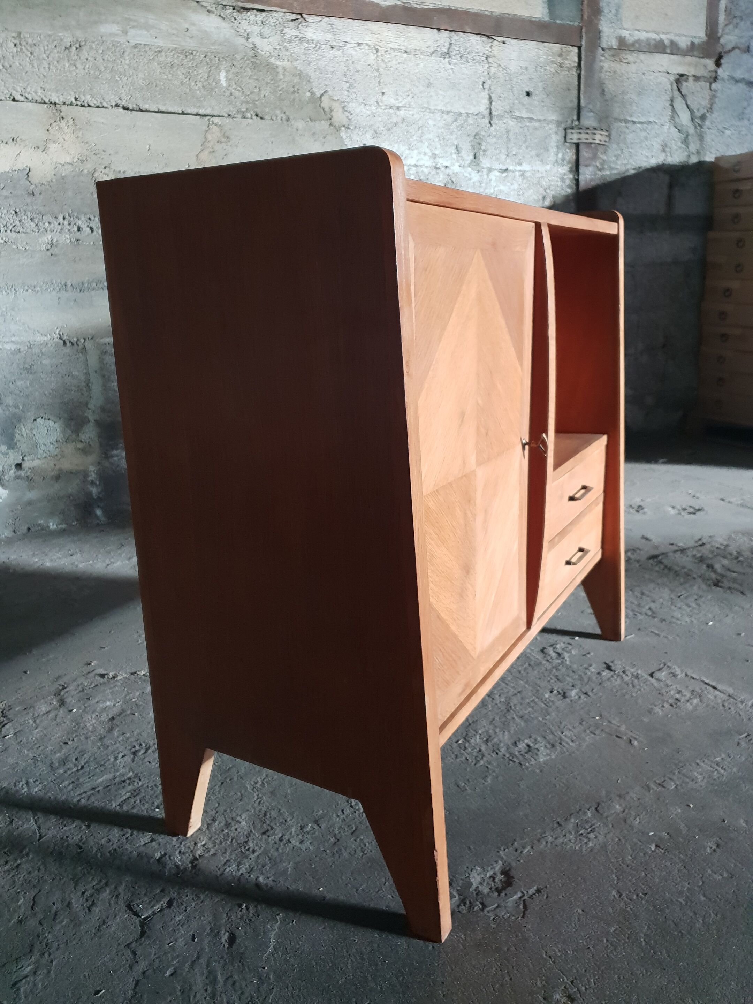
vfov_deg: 67.3
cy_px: 502
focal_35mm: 26
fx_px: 754
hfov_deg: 53.1
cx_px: 376
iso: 250
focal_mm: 4.3
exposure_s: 1/24
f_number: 1.5
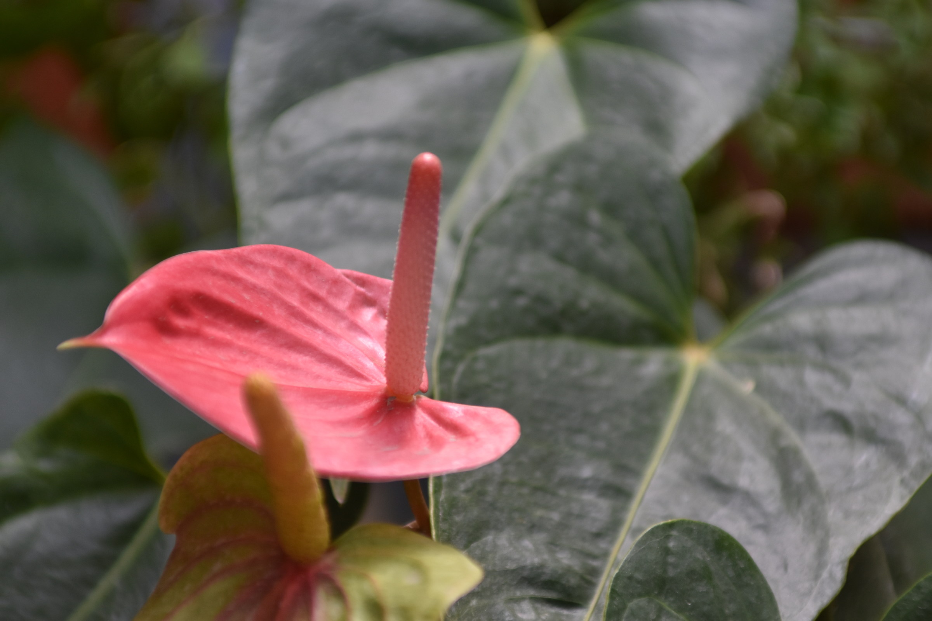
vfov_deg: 13.4
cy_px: 310
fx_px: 2641
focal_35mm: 102
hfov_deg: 20.0
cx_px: 466
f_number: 3.5
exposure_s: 1/1000
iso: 400
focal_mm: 68
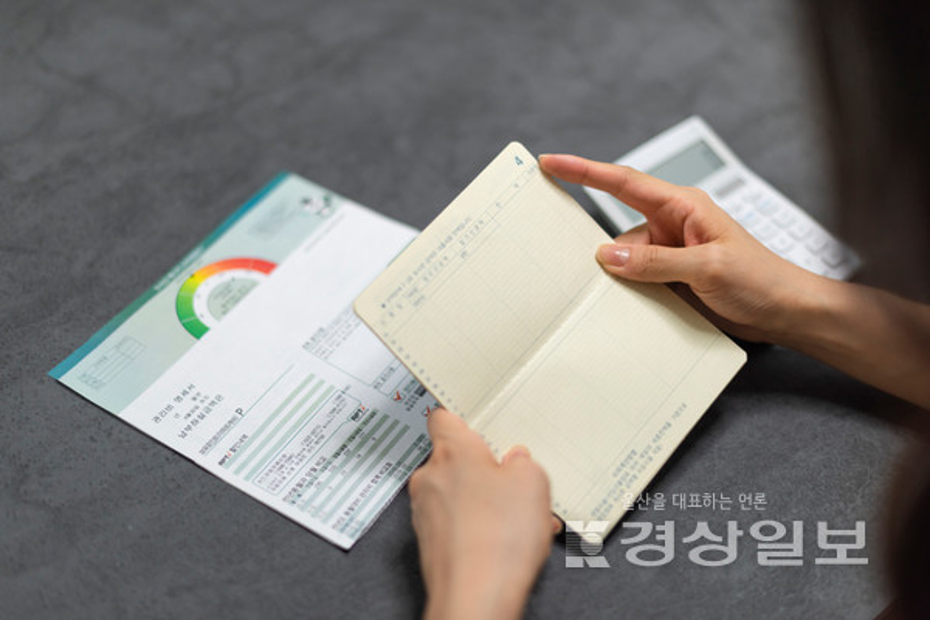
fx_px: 1292
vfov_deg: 27.0
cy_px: 310
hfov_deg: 39.6
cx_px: 465
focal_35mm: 50
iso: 500
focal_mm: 50
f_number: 1.8
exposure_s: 1/400
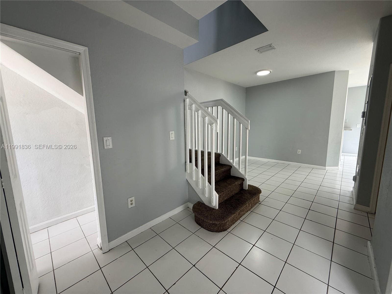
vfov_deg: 85.7
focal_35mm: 14
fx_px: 159
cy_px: 147
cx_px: 196
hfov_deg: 102.1
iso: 80
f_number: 2.2
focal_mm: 2.22
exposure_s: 1/99
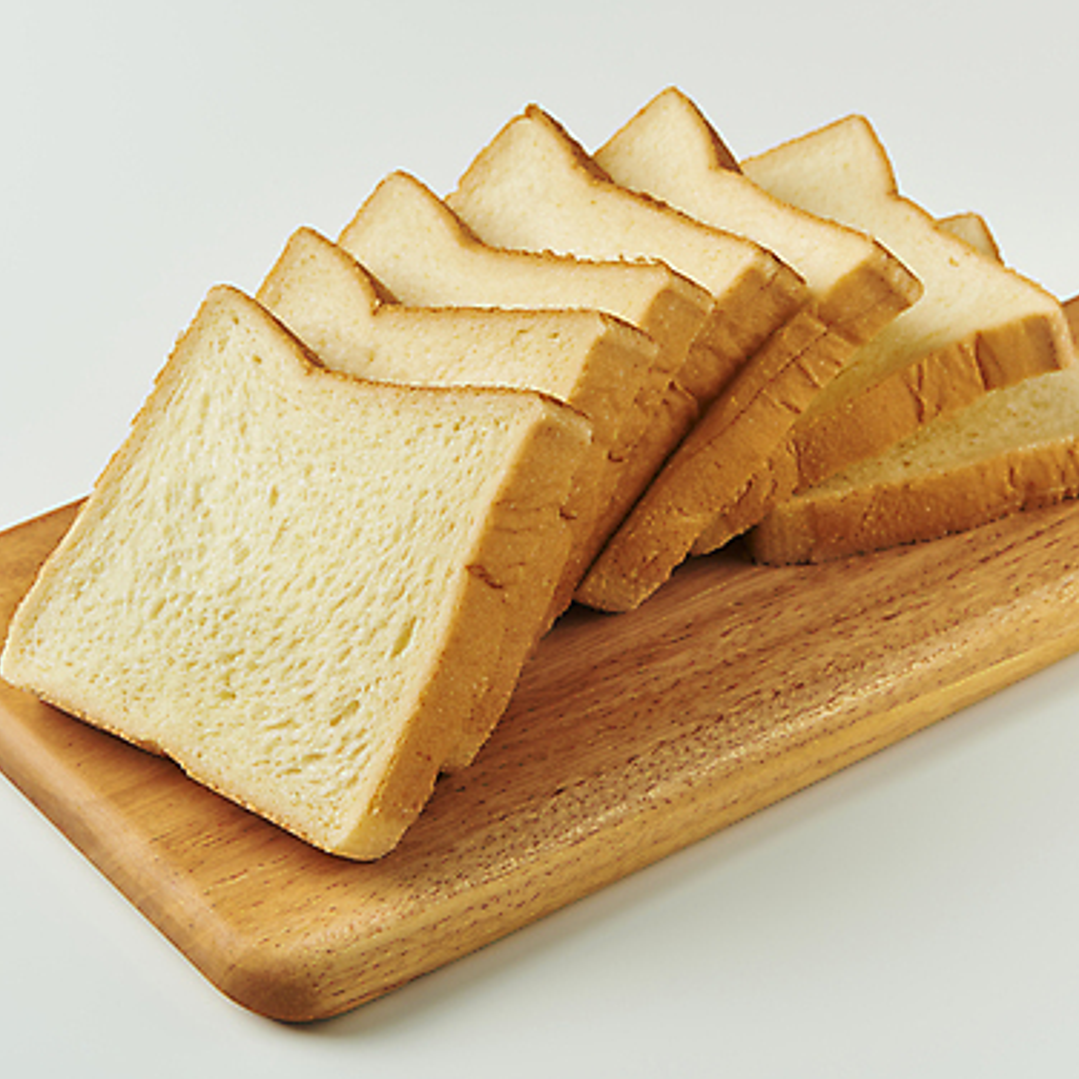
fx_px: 3350
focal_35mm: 95
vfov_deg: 18.3
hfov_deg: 18.3
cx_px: 603
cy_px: 548
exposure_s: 1/125
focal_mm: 70
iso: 80
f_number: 11
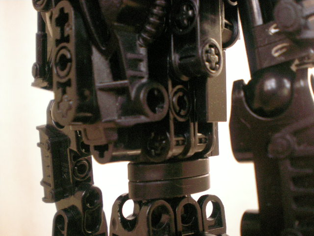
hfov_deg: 49.0
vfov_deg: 37.7
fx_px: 345
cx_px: 157
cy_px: 118
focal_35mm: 38
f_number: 3.1
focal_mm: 6.3
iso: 422
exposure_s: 1/126
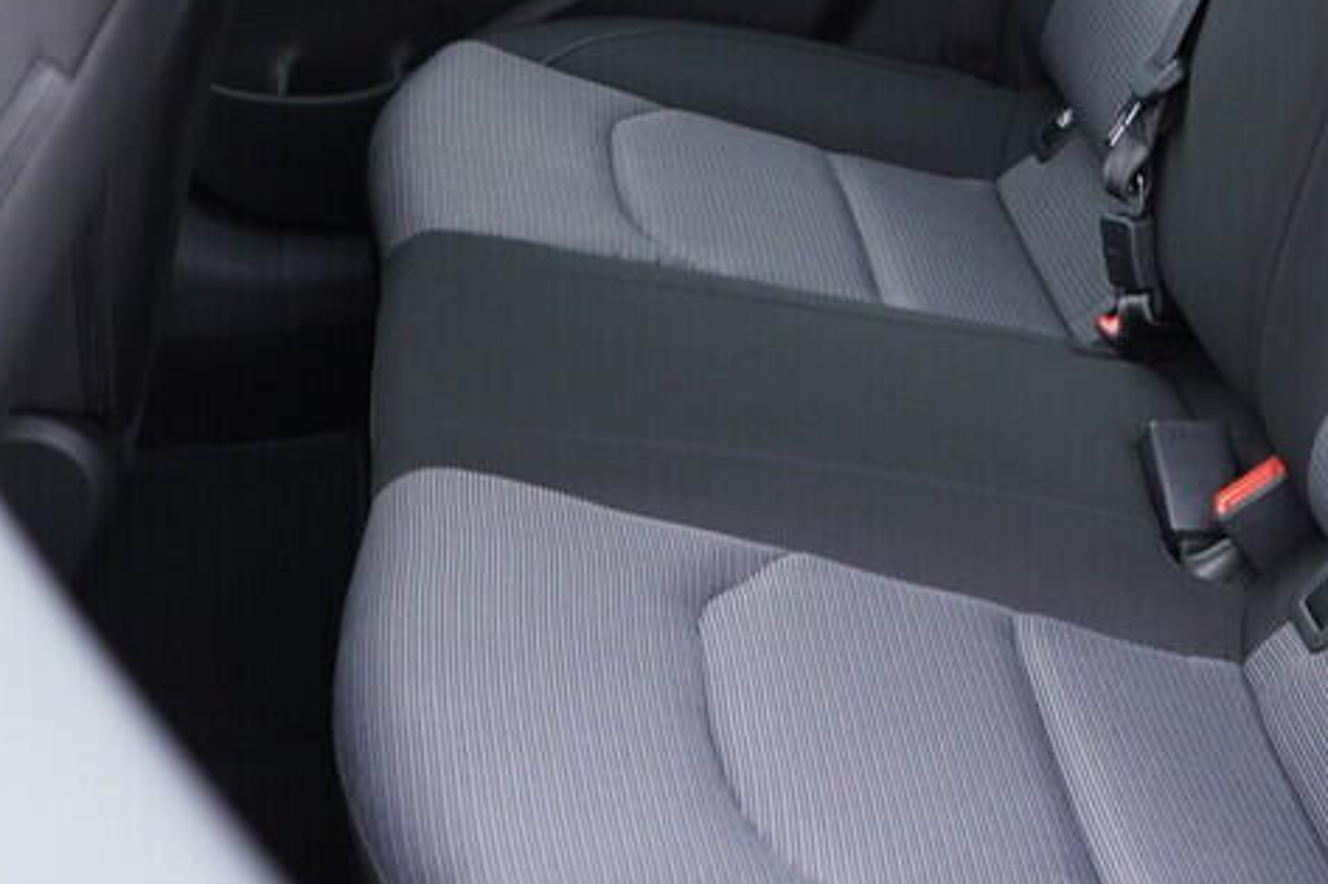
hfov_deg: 25.8
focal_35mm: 78
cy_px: 49
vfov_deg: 17.2
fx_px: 2876
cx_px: 907
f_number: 2.8
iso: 400
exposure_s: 1/40
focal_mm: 24
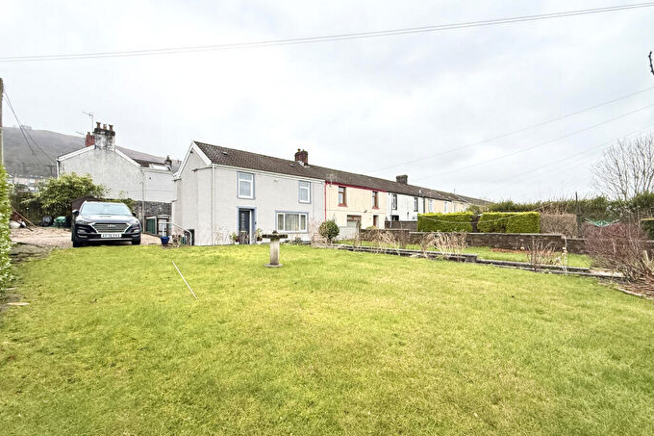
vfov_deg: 77.3
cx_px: 333
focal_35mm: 15
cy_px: 228
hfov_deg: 100.4
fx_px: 272
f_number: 2.2
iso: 250
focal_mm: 2.22
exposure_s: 1/99
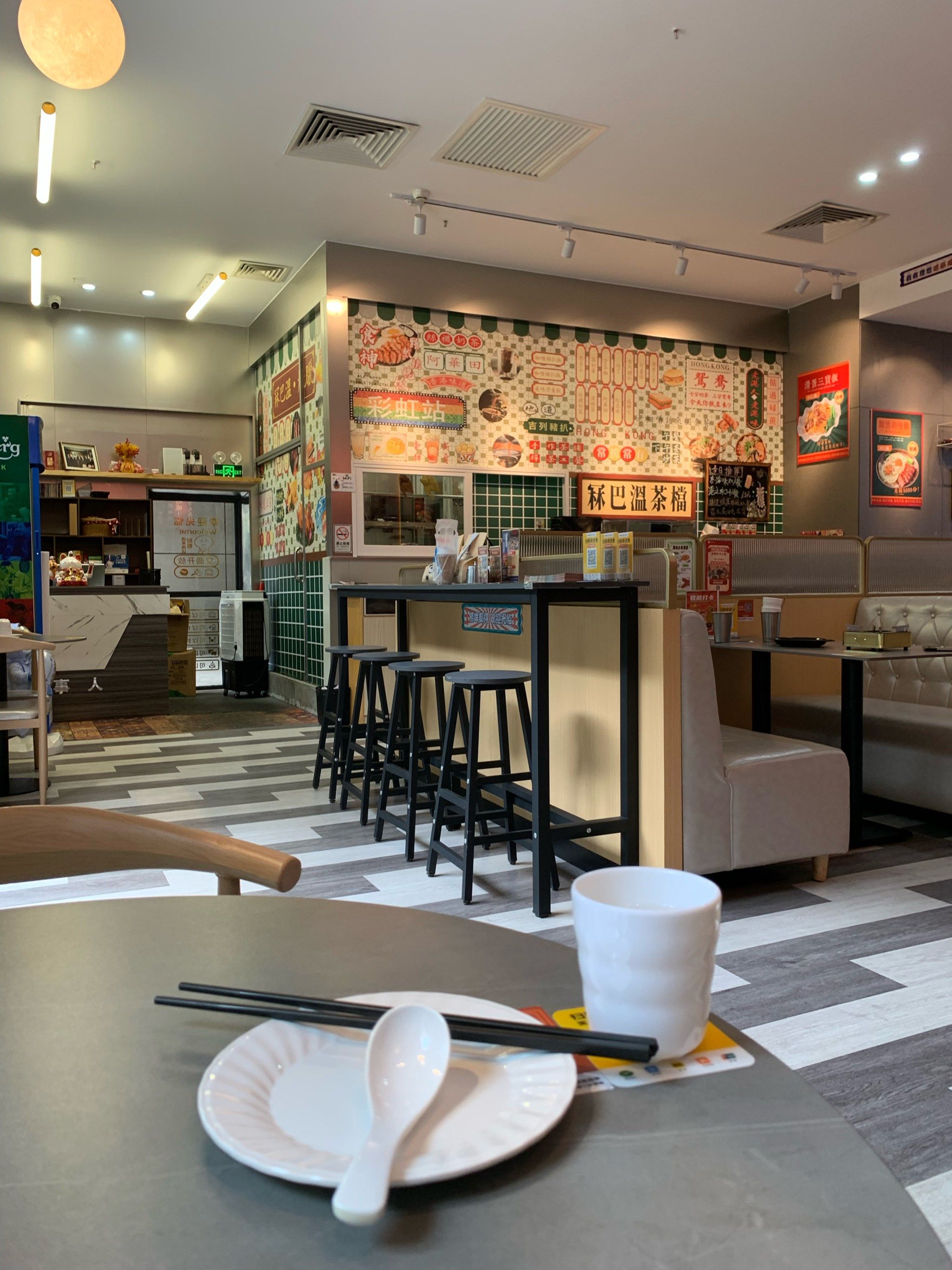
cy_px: 635
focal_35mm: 26
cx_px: 476
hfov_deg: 53.1
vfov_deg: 67.3
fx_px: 953
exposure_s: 1/50
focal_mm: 4.25
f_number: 1.8
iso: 50
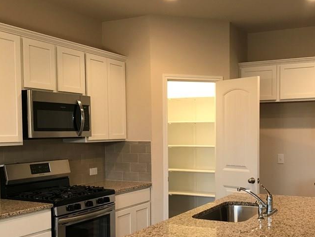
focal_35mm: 45
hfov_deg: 41.6
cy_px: 154
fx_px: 410
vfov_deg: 32.0
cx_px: 204
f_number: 1.8
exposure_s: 1/15
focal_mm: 3.99
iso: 50
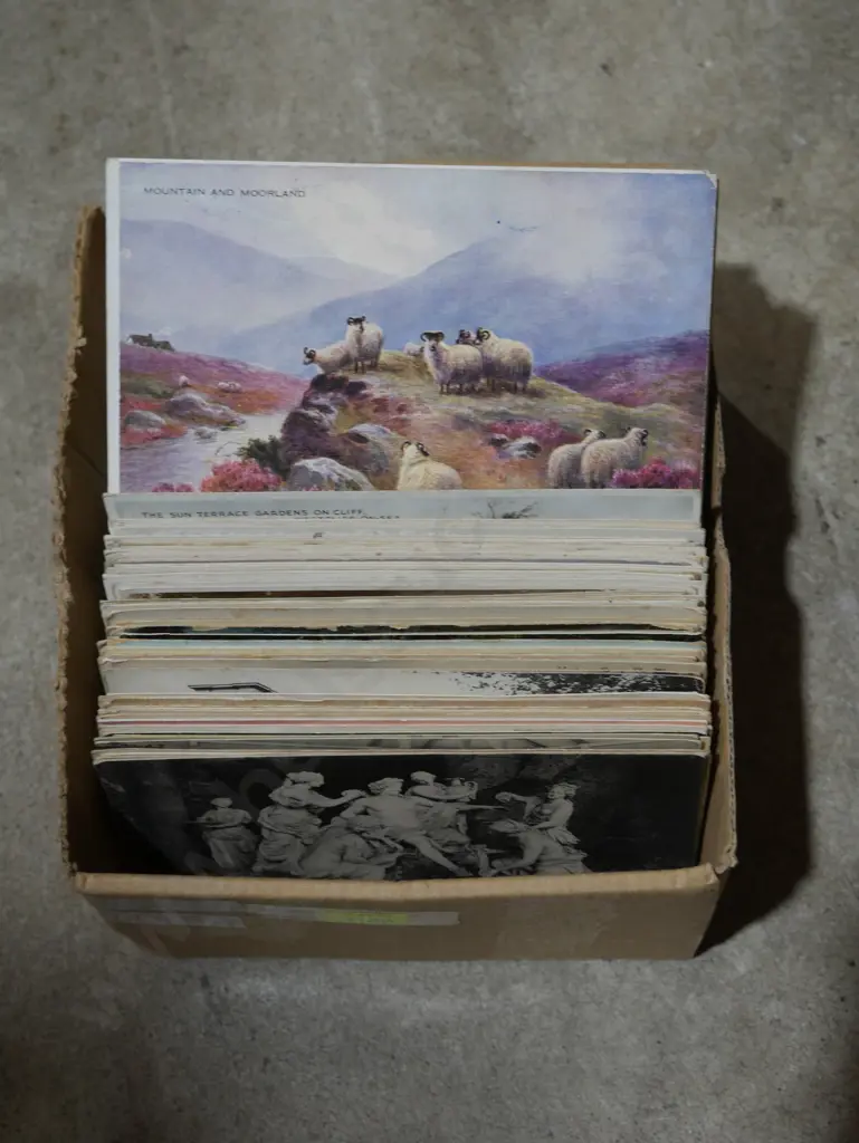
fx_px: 1984
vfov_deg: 32.2
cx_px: 430
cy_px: 572
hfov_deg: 24.4
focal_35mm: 60
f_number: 5.4
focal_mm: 30
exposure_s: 1/60
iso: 400
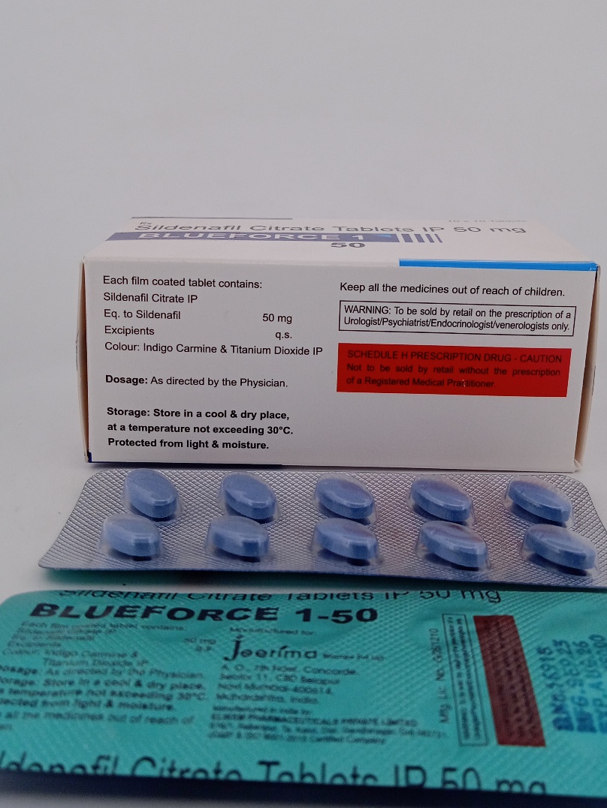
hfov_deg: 36.8
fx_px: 912
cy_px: 335
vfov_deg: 47.7
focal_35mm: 39
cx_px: 336
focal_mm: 3.43
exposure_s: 1/209
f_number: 2.2
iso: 112
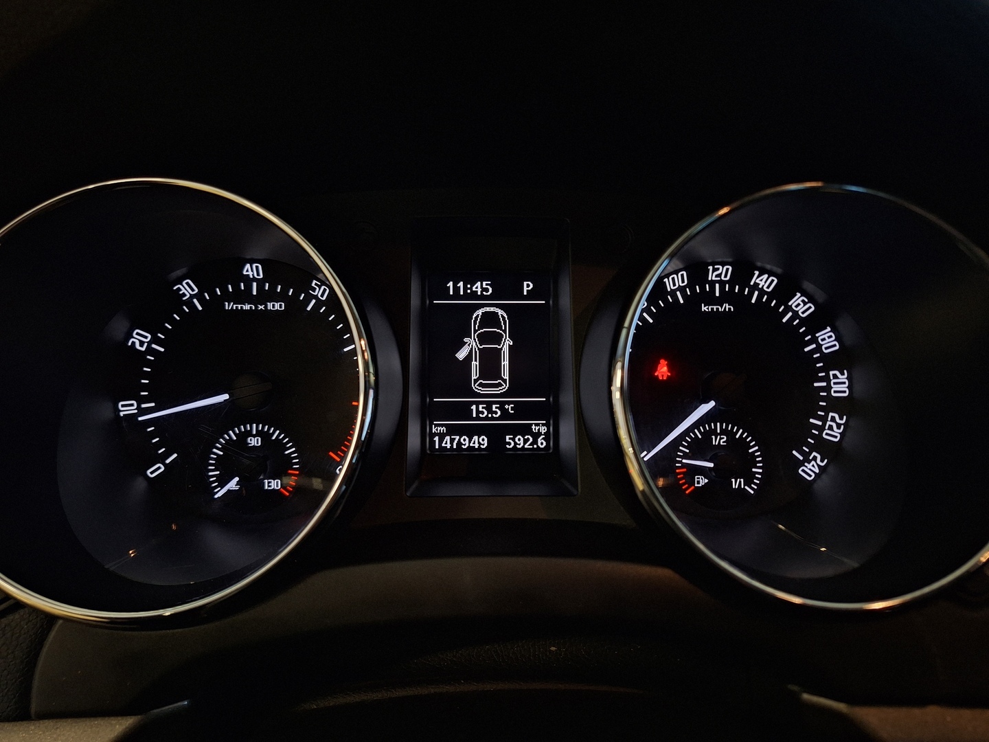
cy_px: 371
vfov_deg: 58.9
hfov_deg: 73.9
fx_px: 657
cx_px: 494
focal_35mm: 23
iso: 250
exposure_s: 1/50
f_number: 1.8
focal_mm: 5.54
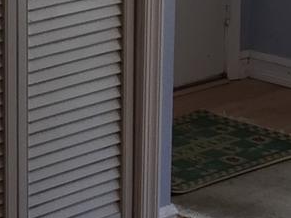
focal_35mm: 204
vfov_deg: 7.2
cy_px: -116
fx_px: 1714
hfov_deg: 9.7
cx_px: 222
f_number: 2.2
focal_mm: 4.15
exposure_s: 1/120
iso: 40
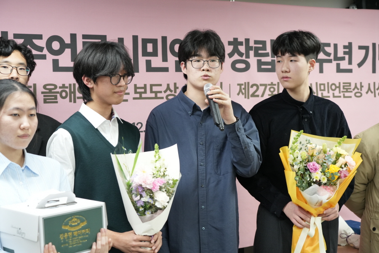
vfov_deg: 24.2
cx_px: 190
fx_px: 590
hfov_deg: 35.6
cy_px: 126
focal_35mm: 56
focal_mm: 56
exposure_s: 1/200
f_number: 4
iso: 2500
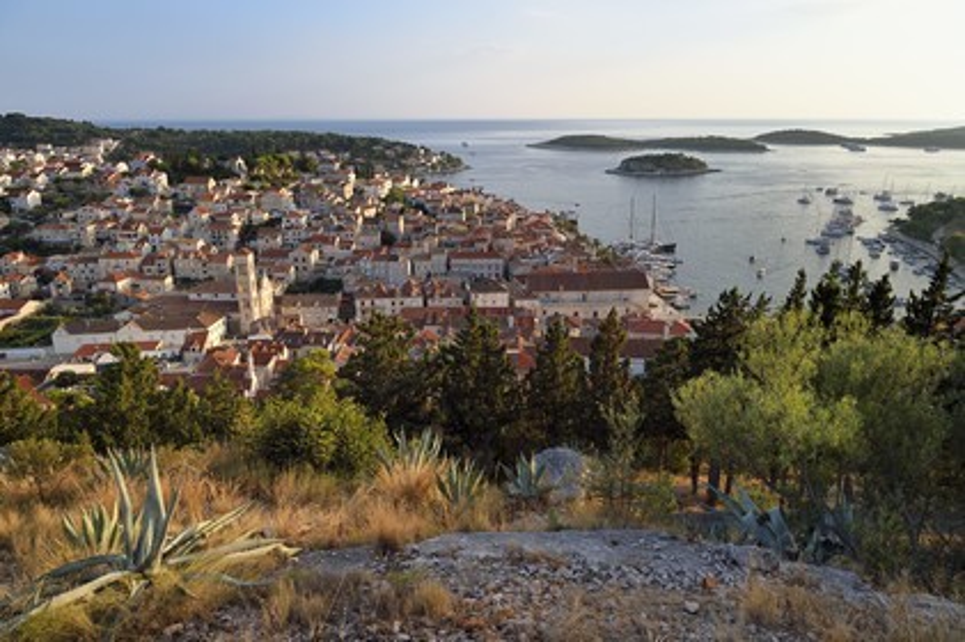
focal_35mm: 24
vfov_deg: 53.1
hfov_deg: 73.8
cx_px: 482
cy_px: 321
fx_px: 643
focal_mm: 24
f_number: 10
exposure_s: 1/200
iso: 200
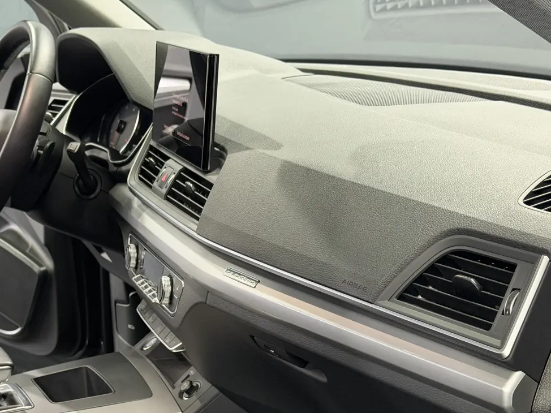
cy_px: 302
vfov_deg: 20.6
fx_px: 1130
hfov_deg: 27.2
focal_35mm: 71
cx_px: 180
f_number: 1.78
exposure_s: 1/33
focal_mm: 6.76
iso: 250
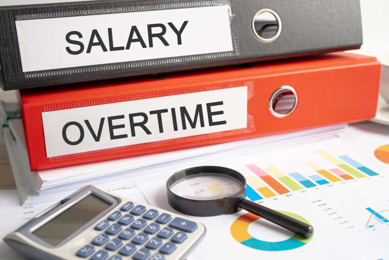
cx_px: 191
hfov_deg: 38.9
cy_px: 128
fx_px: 551
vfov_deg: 26.5
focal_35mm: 51
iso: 100
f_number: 5.6
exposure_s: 1/100
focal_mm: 50
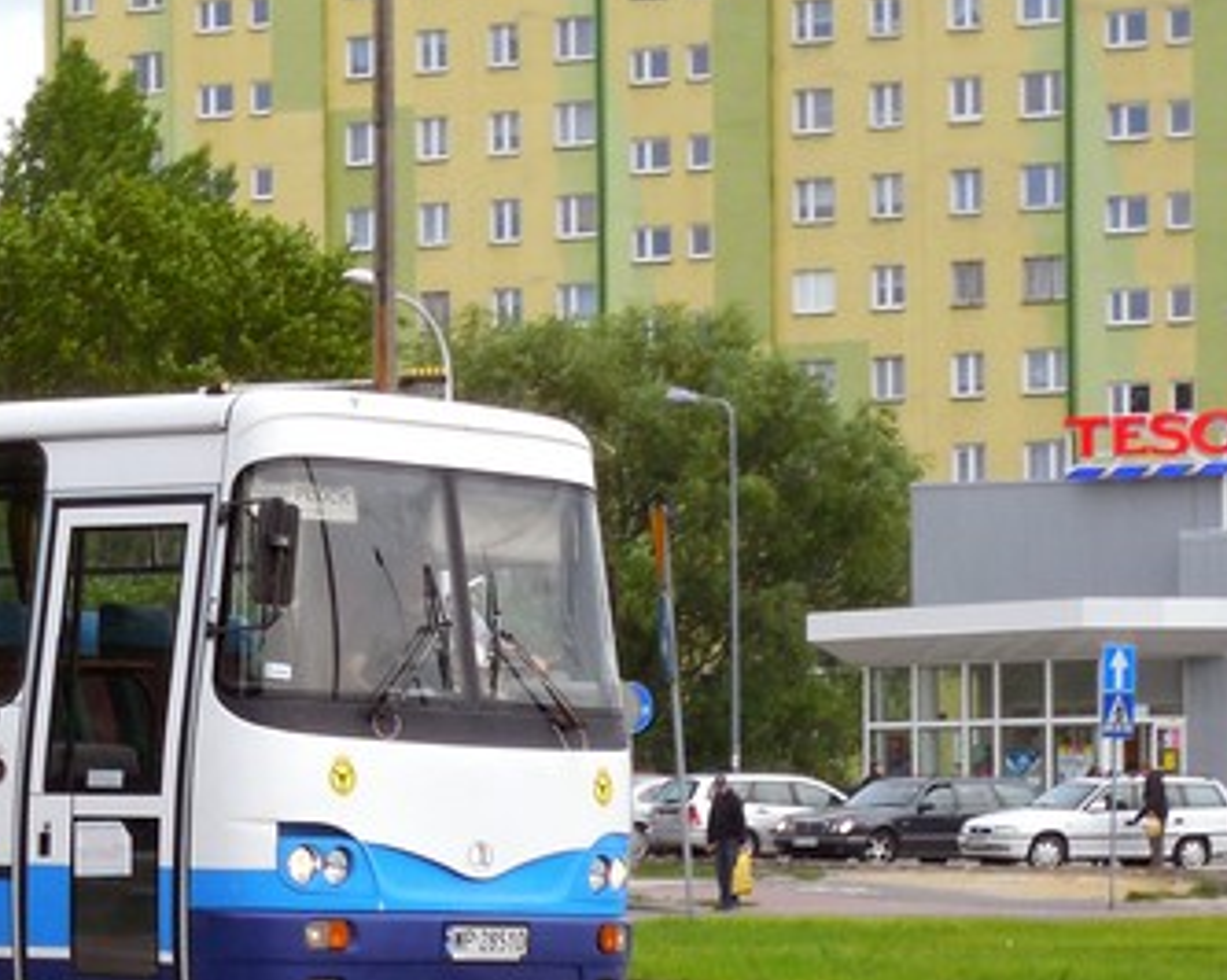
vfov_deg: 9.5
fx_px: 5879
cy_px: 763
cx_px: -66
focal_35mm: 162
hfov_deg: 11.8
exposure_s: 1/160
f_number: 4.4
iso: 125
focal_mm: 12.5
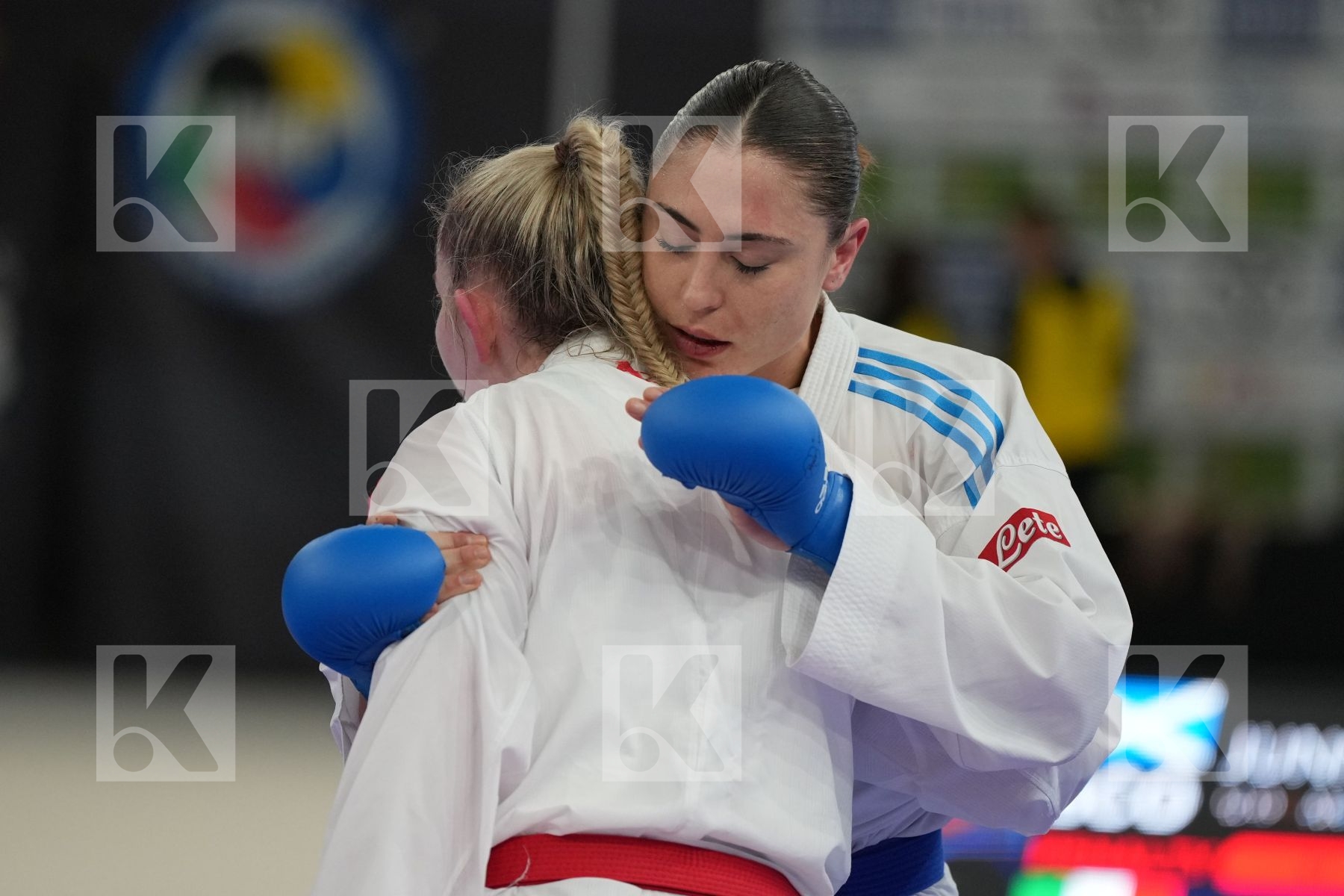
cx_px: 672
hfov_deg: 6.9
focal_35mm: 300
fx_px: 11199
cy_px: 448
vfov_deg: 4.6
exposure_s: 1/1000
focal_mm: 200
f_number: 2.8
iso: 2000
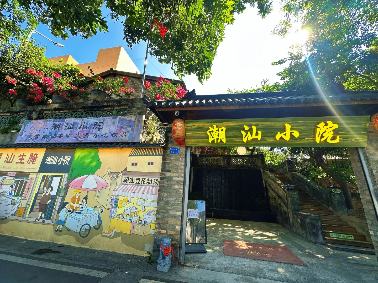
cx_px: 189
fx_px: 153
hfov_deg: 102.1
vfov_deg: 85.7
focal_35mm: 14
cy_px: 142
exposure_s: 1/257
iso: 40
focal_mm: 2.22
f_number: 2.2
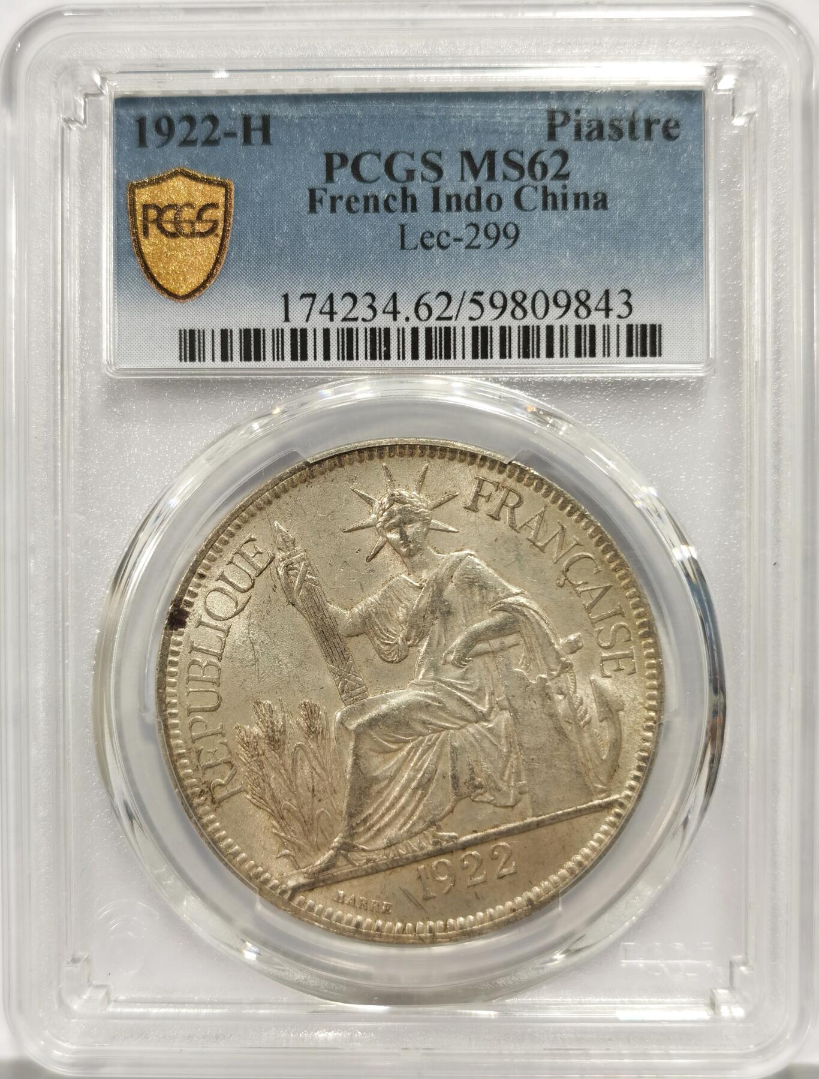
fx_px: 1691
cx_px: 410
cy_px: 540
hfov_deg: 27.2
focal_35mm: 54
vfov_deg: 35.4
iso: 100
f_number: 16
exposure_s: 1/100
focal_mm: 5.56
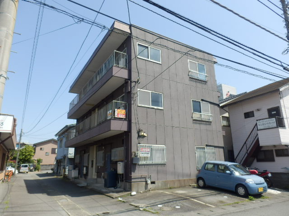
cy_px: 108
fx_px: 200
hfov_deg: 71.6
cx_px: 144
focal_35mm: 24
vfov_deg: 56.8
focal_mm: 4.2
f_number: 3
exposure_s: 1/800
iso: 80
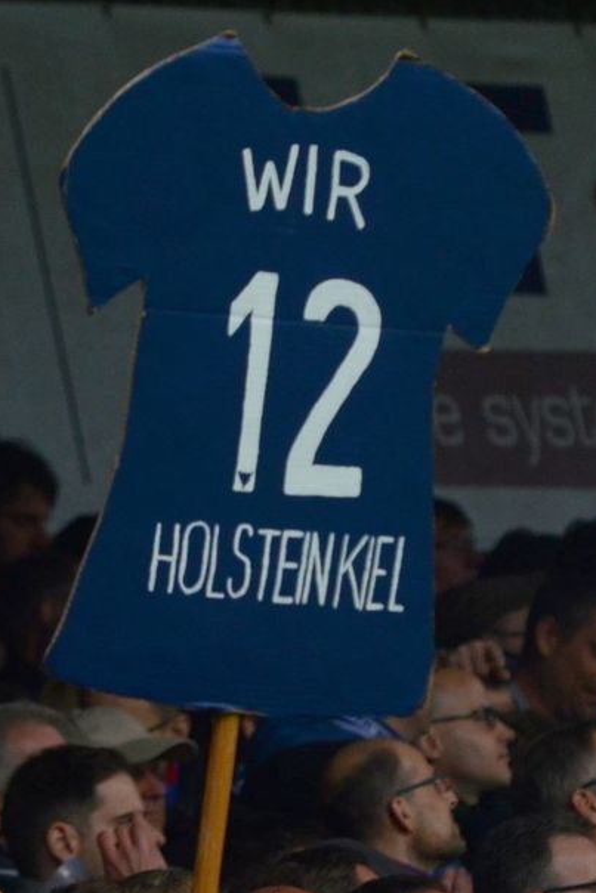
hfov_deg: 3.2
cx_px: 300
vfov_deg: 4.8
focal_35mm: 425
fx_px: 10547
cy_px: 608
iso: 800
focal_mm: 200
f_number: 6.3
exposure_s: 1/400
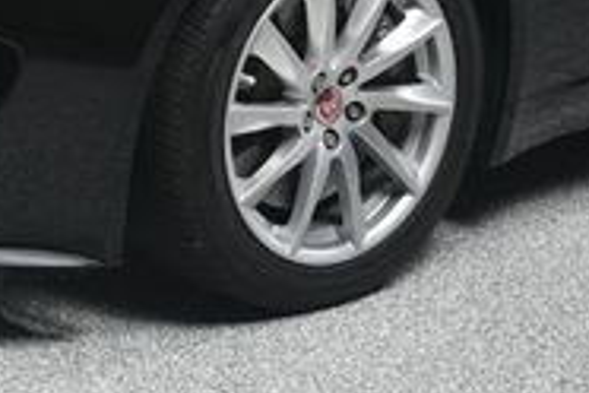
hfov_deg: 12.4
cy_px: -89
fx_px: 2699
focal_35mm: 165
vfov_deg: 8.2
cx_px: 358
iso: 100
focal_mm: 32
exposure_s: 1/160
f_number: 10
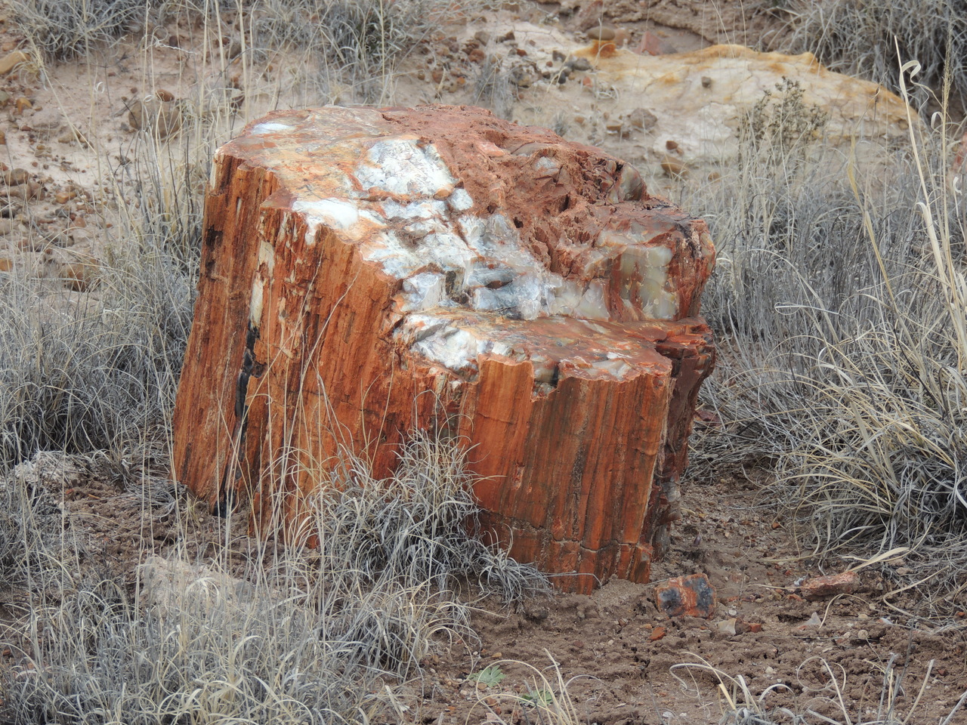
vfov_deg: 8.7
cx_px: 484
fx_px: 4749
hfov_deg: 11.6
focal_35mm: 170
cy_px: 362
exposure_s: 1/320
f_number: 4.5
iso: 100
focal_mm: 30.3
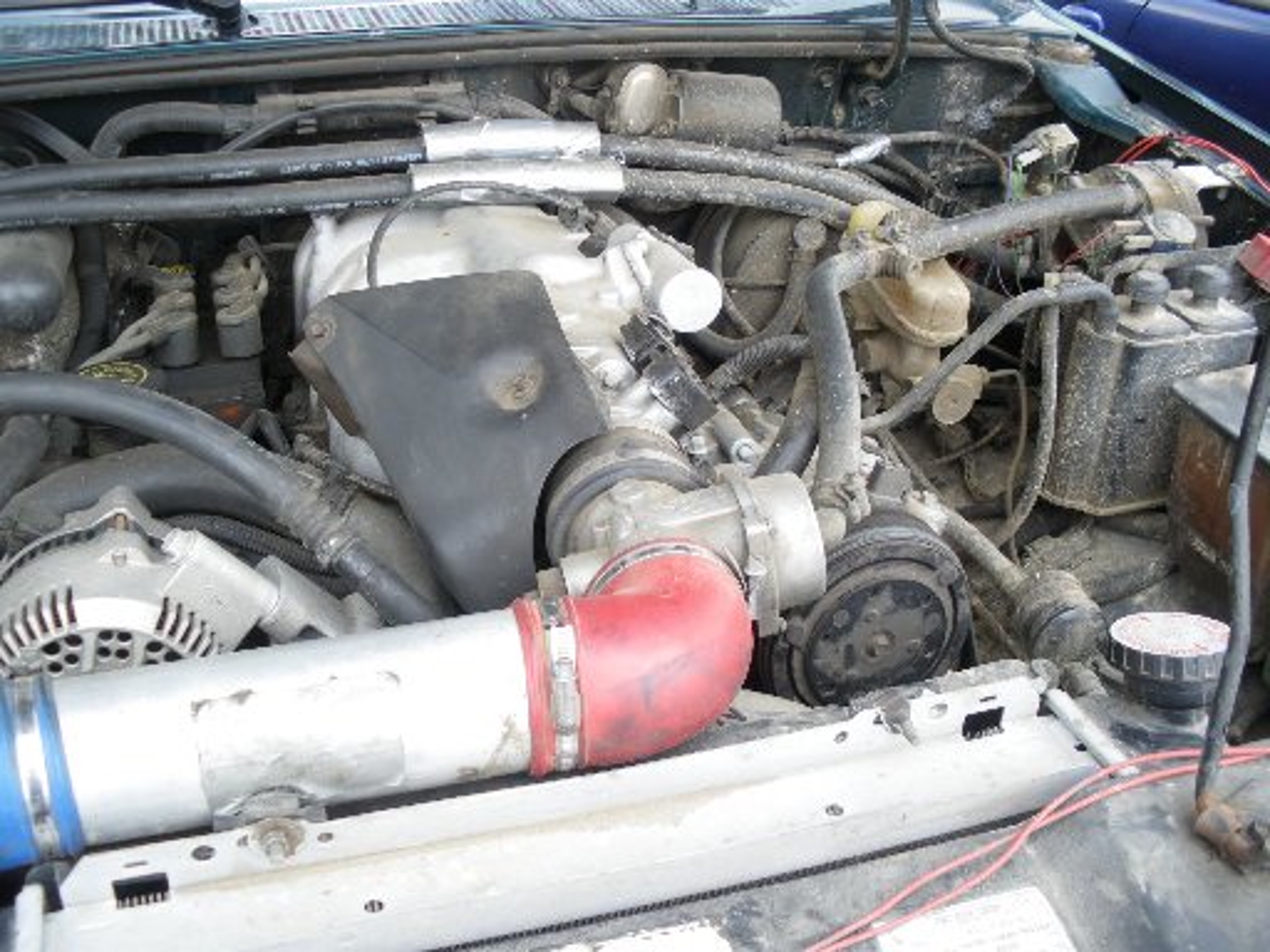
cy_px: 476
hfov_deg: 51.4
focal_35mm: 36
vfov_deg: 39.7
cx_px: 635
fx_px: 1321
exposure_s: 1/50
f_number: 3.5
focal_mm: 6.3
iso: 64
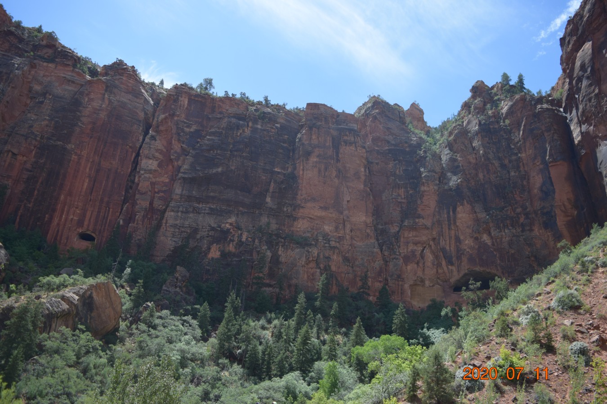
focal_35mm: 27
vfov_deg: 47.9
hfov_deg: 67.4
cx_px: 304
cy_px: 202
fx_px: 455
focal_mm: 18
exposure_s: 1/1250
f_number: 3.5
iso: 200
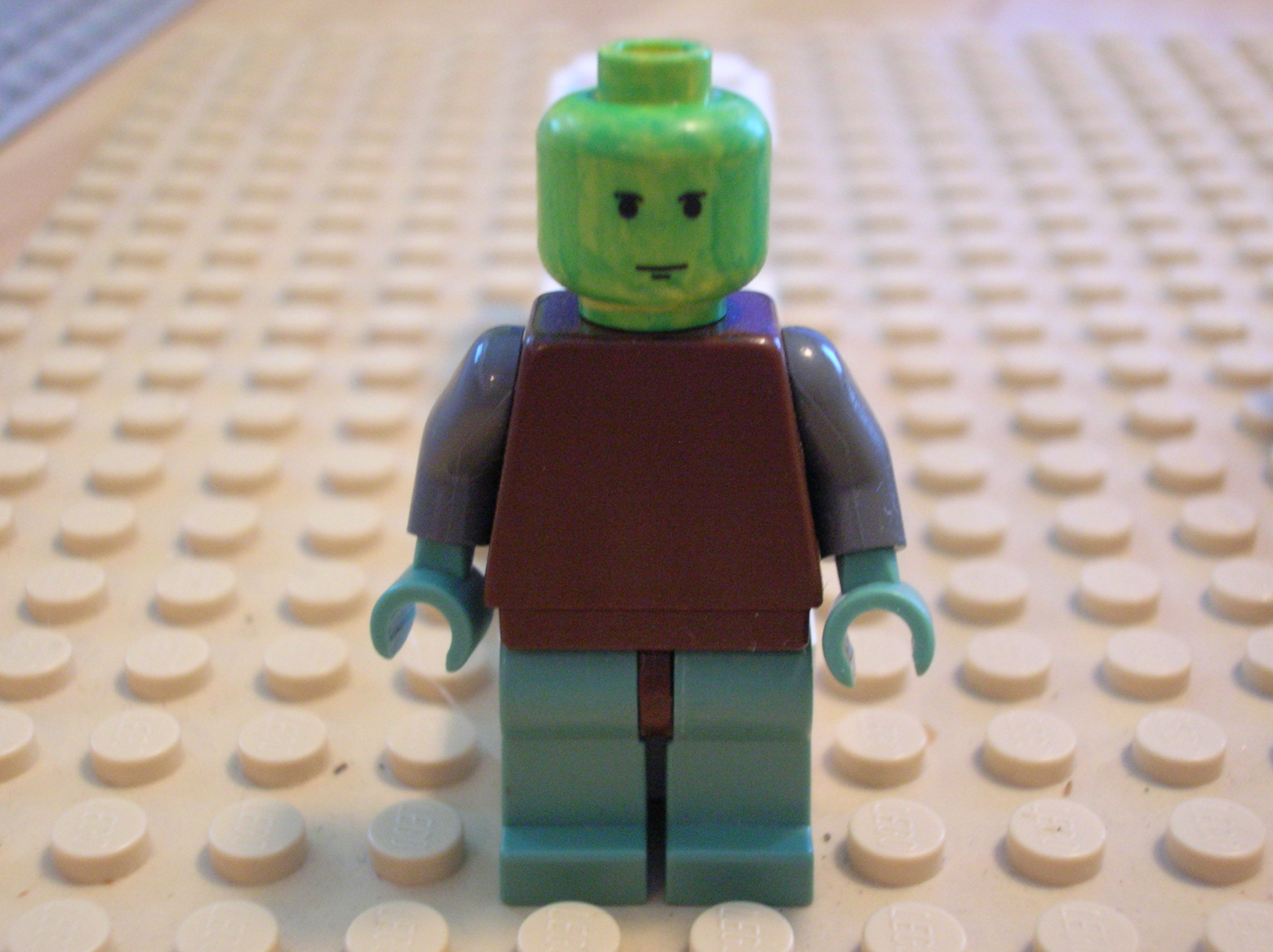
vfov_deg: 25.2
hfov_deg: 33.3
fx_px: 2131
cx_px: 636
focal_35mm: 58
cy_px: 476
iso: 200
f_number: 3.5
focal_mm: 9.6
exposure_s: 1/5
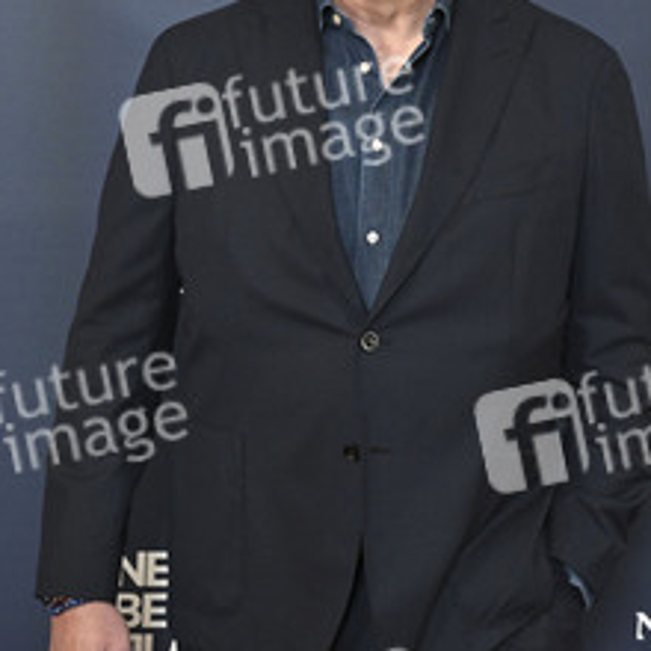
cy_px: 275
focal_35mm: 74
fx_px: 1574
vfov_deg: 23.3
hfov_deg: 23.4
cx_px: 358
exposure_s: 1/320
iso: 2500
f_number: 5.6
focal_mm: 48
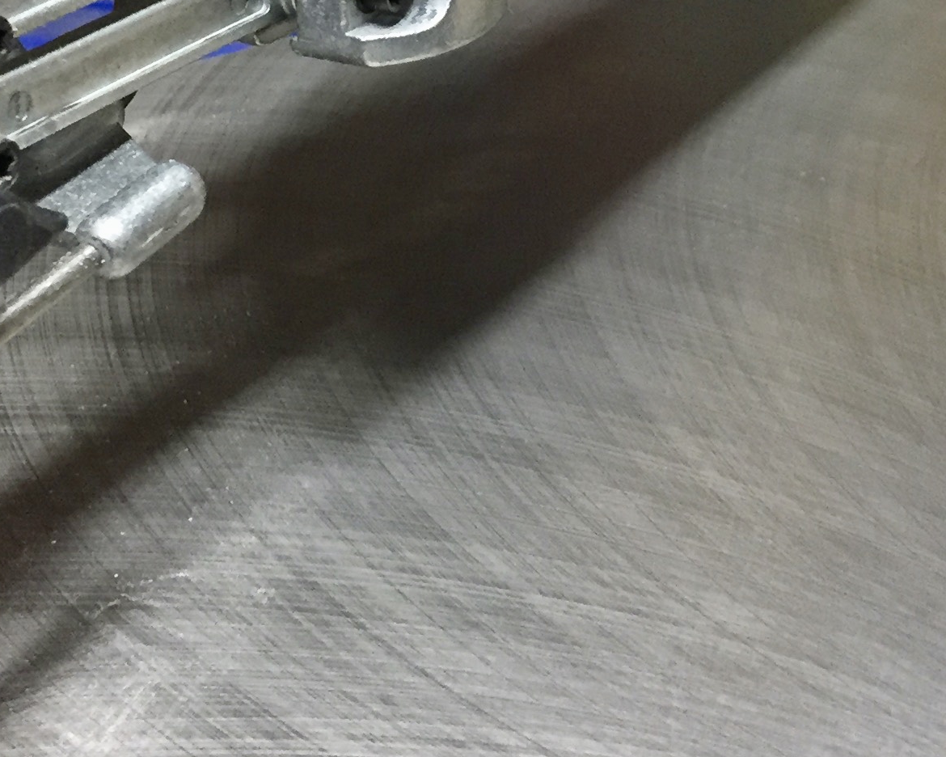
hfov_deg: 24.1
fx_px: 2212
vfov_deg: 18.6
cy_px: -97
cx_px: 429
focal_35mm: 79
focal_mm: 4.15
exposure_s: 1/30
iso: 250
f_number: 2.2
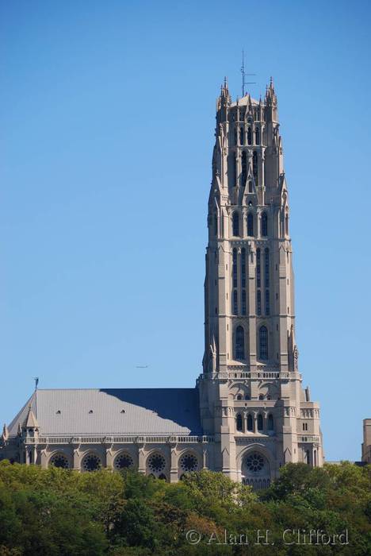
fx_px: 3471
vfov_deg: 9.1
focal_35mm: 225
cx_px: 186
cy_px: 278
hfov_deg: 6.1
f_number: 5.6
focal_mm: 150
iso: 100
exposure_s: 1/400
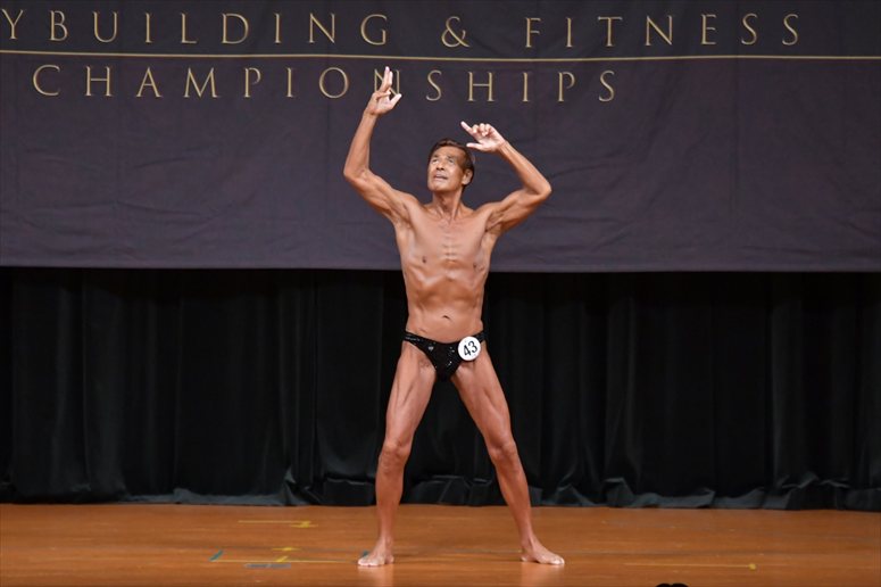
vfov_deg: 6.1
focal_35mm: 225
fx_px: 5504
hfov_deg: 9.2
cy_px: 294
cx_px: 440
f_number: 5.6
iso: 5000
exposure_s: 1/400
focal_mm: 150
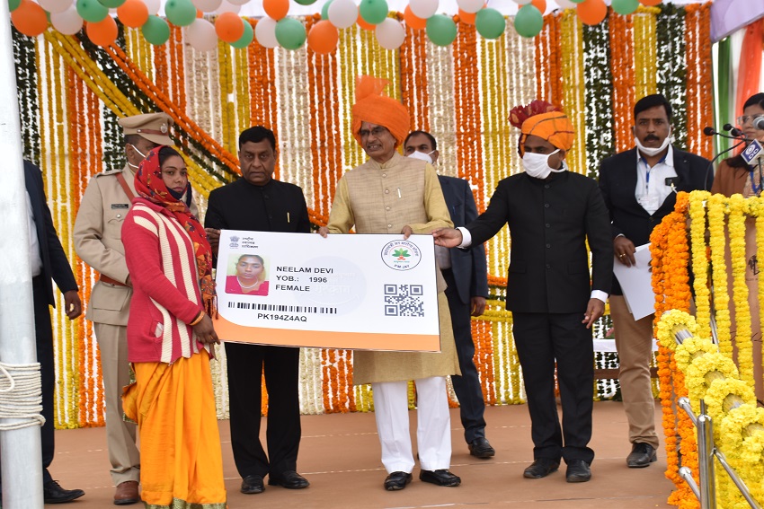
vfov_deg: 25.8
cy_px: 254
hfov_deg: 37.8
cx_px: 382
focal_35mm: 52
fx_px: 1114
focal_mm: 35
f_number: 6.3
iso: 250
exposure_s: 1/160
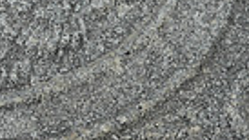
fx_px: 1697
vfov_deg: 4.7
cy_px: -106
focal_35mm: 257
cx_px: -60
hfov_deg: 8.3
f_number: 4.5
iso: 100
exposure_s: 1/250
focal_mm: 28
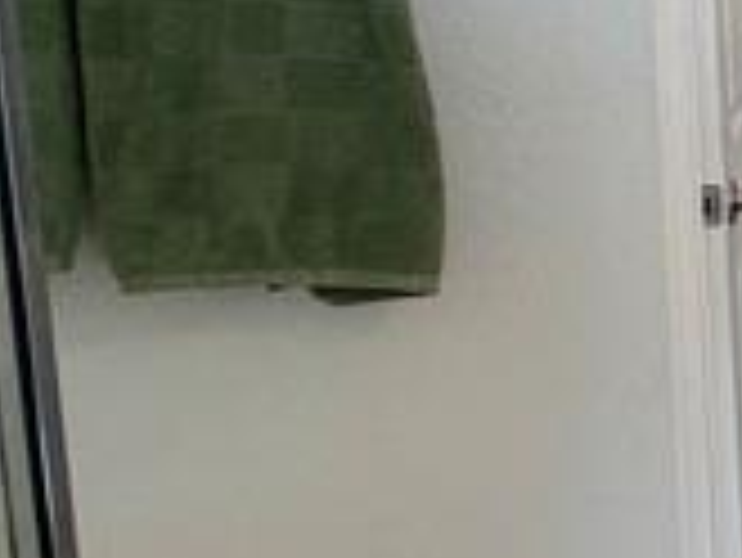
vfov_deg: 17.0
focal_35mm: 87
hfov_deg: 13.3
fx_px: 1866
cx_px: 1952
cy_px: 270
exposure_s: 1/120
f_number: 2.2
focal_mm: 2.22
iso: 100
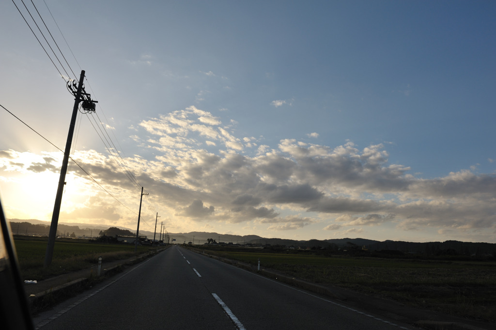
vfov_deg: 53.1
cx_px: 248
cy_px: 165
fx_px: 330
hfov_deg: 73.8
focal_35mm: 24
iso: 200
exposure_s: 1/500
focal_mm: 24
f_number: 11
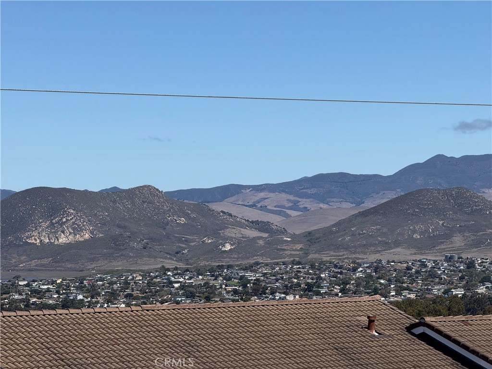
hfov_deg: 16.4
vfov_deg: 12.3
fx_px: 1706
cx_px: 246
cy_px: 184
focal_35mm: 120
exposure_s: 1/2817
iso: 64
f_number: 2.8
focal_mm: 15.66
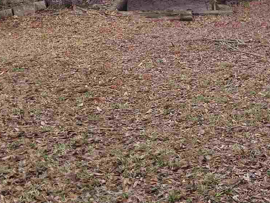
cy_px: -13
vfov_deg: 19.2
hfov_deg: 25.1
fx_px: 577
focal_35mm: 74
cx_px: 267
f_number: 1.8
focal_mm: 4
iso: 50
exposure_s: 1/140
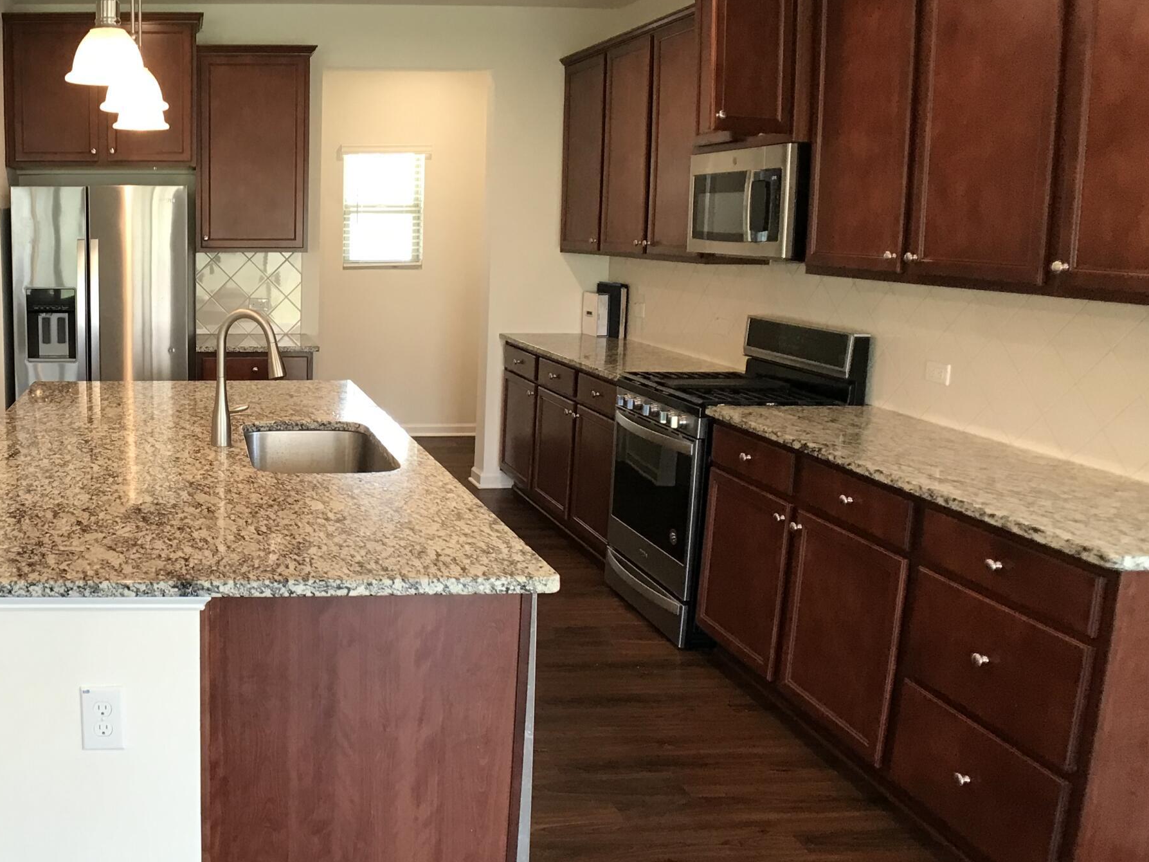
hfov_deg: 38.6
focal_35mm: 47
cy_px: 408
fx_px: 1560
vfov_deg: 30.9
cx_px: 196
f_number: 1.8
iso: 32
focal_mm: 3.99
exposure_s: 1/30
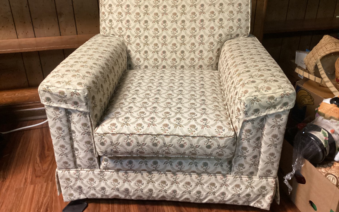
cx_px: 169
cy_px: 95
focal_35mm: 33
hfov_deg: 58.1
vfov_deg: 38.3
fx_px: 305
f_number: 2.4
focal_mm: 3.3
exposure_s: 1/40
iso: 320
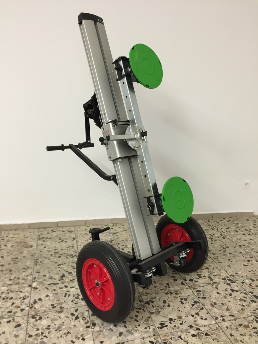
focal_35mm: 29
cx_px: 129
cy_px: 172
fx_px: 288
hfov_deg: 48.2
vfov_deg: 61.7
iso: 125
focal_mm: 4.15
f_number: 2.2
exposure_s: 1/33
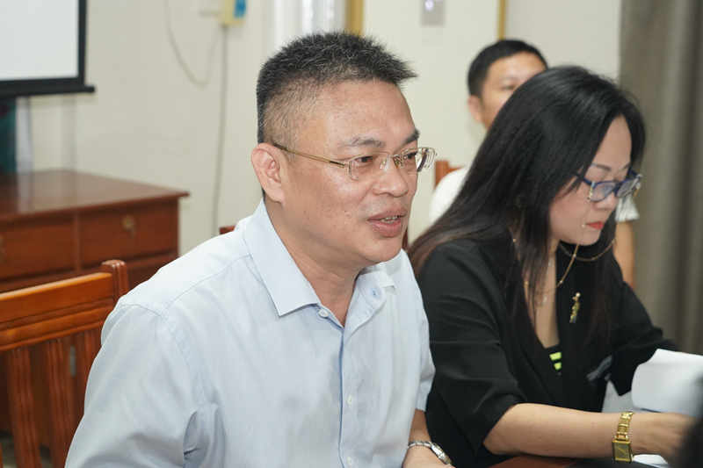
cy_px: 234
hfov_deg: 28.1
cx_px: 352
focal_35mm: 72
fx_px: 1406
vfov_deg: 18.9
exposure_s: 1/160
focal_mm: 72
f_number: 5.6
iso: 6400
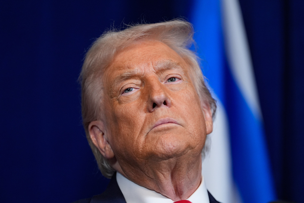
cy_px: 102
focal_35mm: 200
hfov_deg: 10.3
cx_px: 152
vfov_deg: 6.9
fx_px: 1689
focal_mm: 200
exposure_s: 1/400
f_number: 2.8
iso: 2500
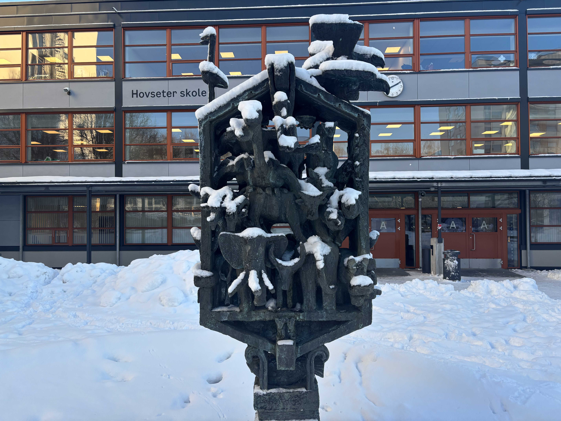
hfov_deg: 67.3
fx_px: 421
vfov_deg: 53.1
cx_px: 280
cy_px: 210
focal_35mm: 26
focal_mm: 5.96
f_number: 1.6
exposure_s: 1/421
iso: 50
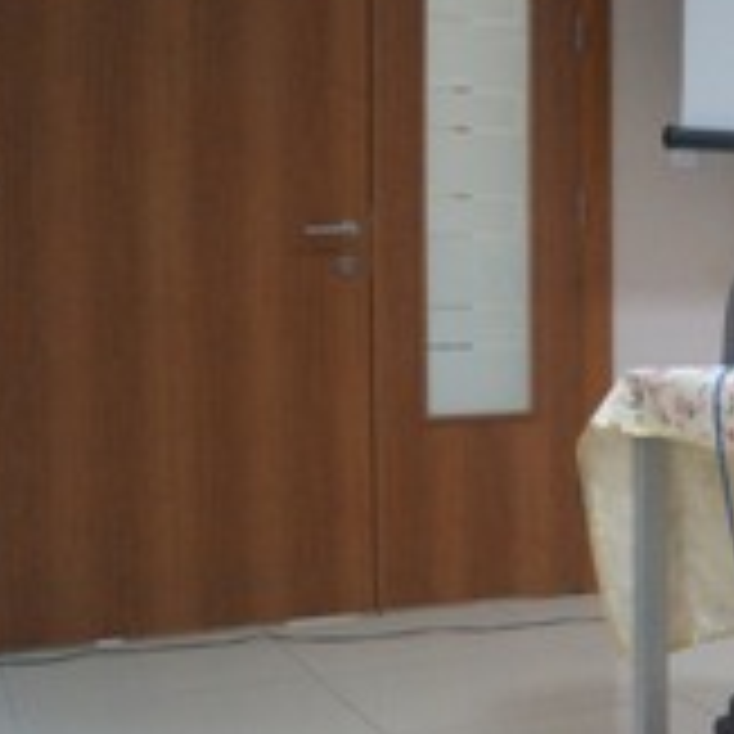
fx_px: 1511
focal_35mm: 63
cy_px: 315
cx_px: 977
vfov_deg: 27.3
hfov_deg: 23.7
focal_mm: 18
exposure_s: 1/160
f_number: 4
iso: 3200
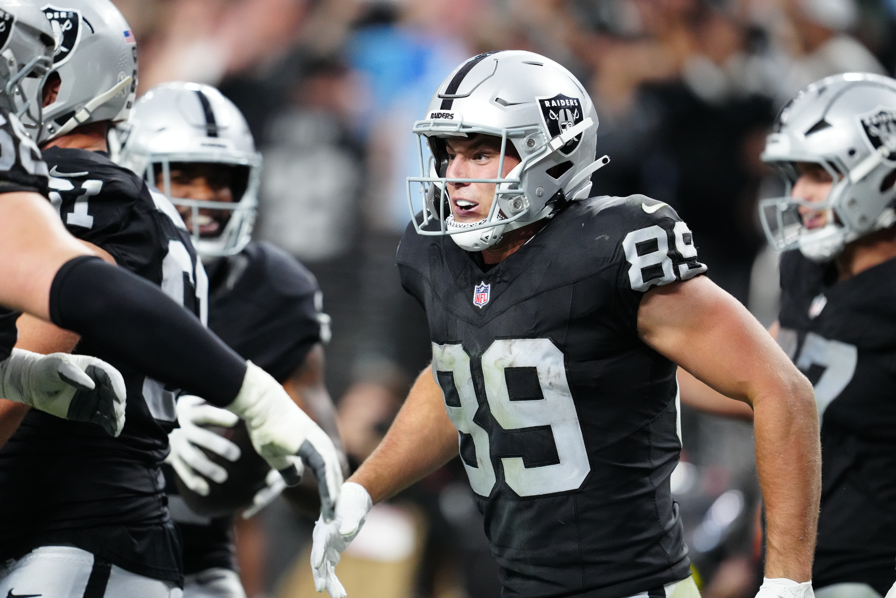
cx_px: 448
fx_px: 9955
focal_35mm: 400
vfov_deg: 3.4
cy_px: 299
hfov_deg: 5.2
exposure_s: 1/2000
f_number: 3.2
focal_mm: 400
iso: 6400
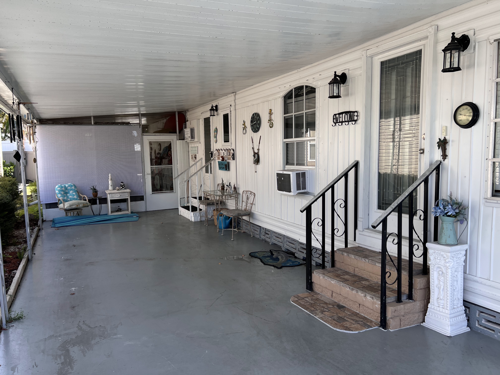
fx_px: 376
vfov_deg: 53.1
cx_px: 250
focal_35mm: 26
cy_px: 188
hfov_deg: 67.3
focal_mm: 5.7
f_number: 1.5
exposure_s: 1/1029
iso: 50
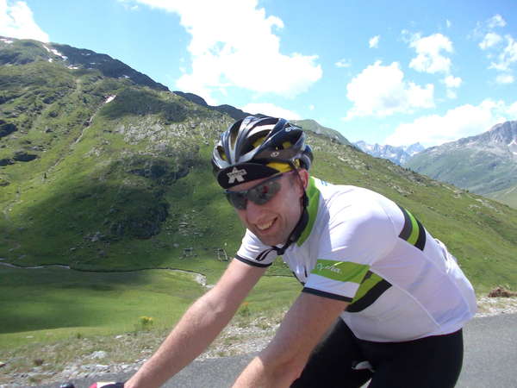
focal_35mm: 28
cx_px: 258
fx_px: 418
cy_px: 194
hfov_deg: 63.4
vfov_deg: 49.7
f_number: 5.4
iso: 80
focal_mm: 4
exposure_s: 1/250
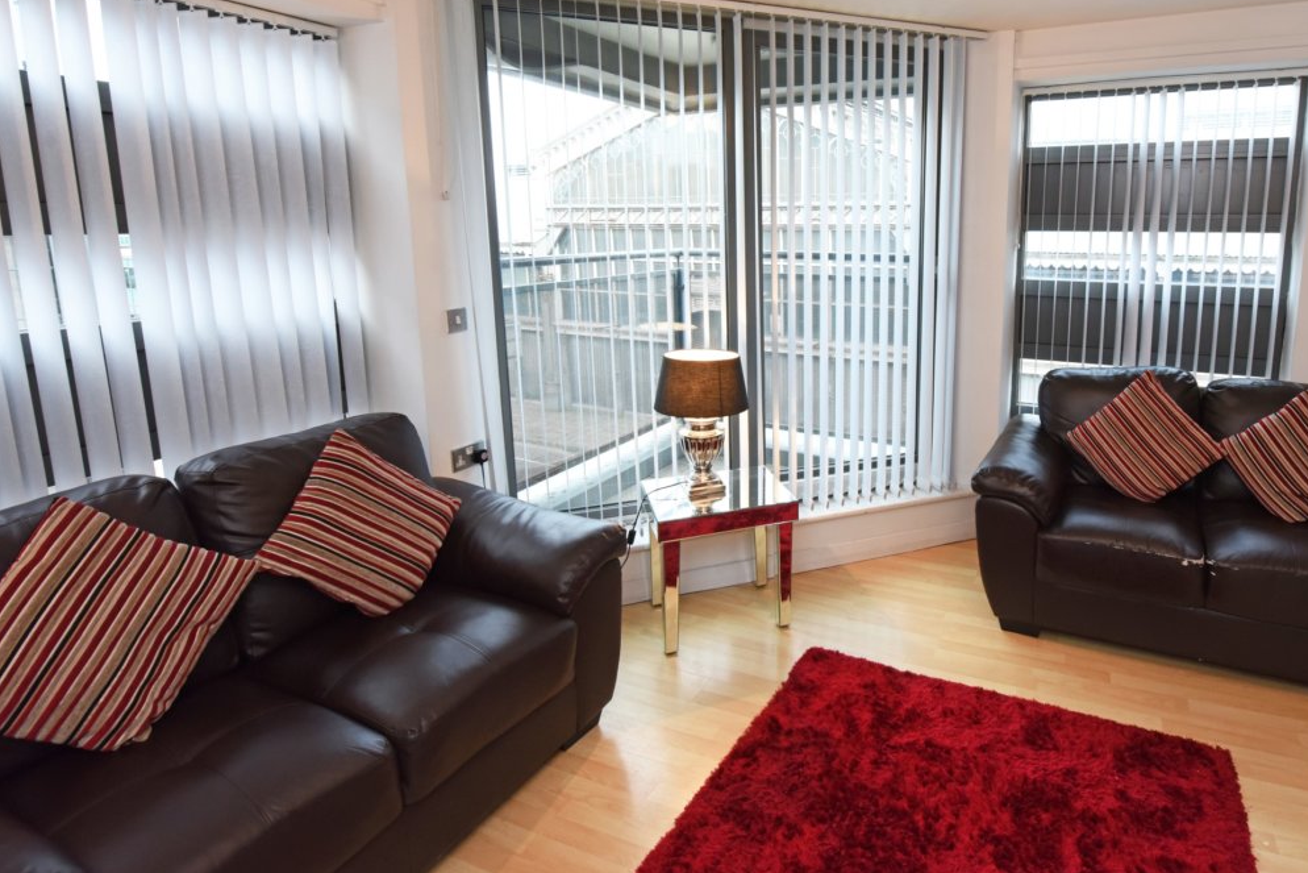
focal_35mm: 19
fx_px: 690
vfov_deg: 63.7
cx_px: 822
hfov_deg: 85.1
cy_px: 331
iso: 1250
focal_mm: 14
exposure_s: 1/50
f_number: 8
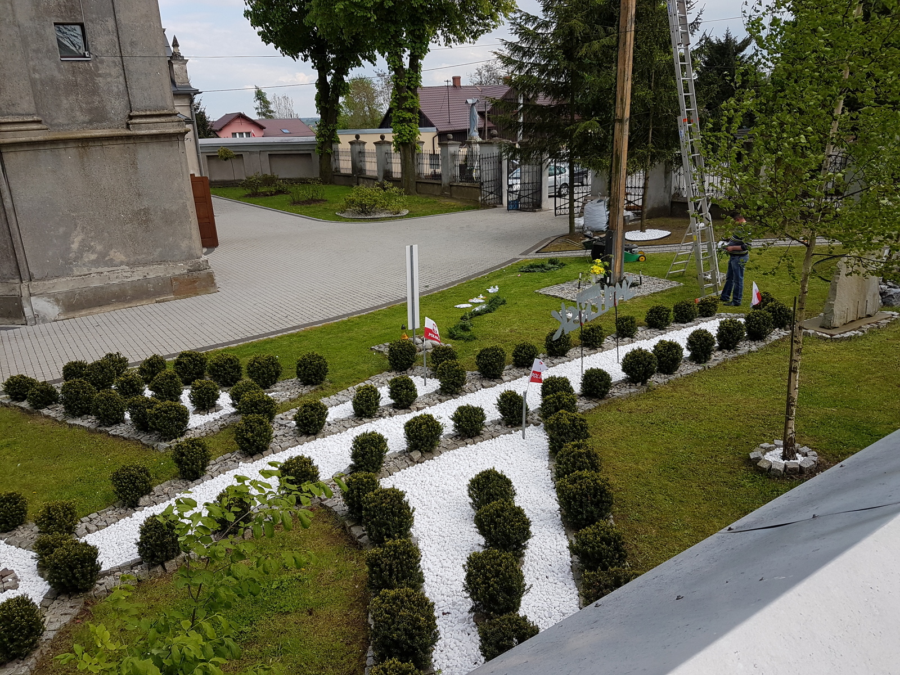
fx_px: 676
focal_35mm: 26
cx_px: 450
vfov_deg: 53.1
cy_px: 338
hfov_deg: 67.3
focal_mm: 4.2
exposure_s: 1/1084
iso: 40
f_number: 1.7
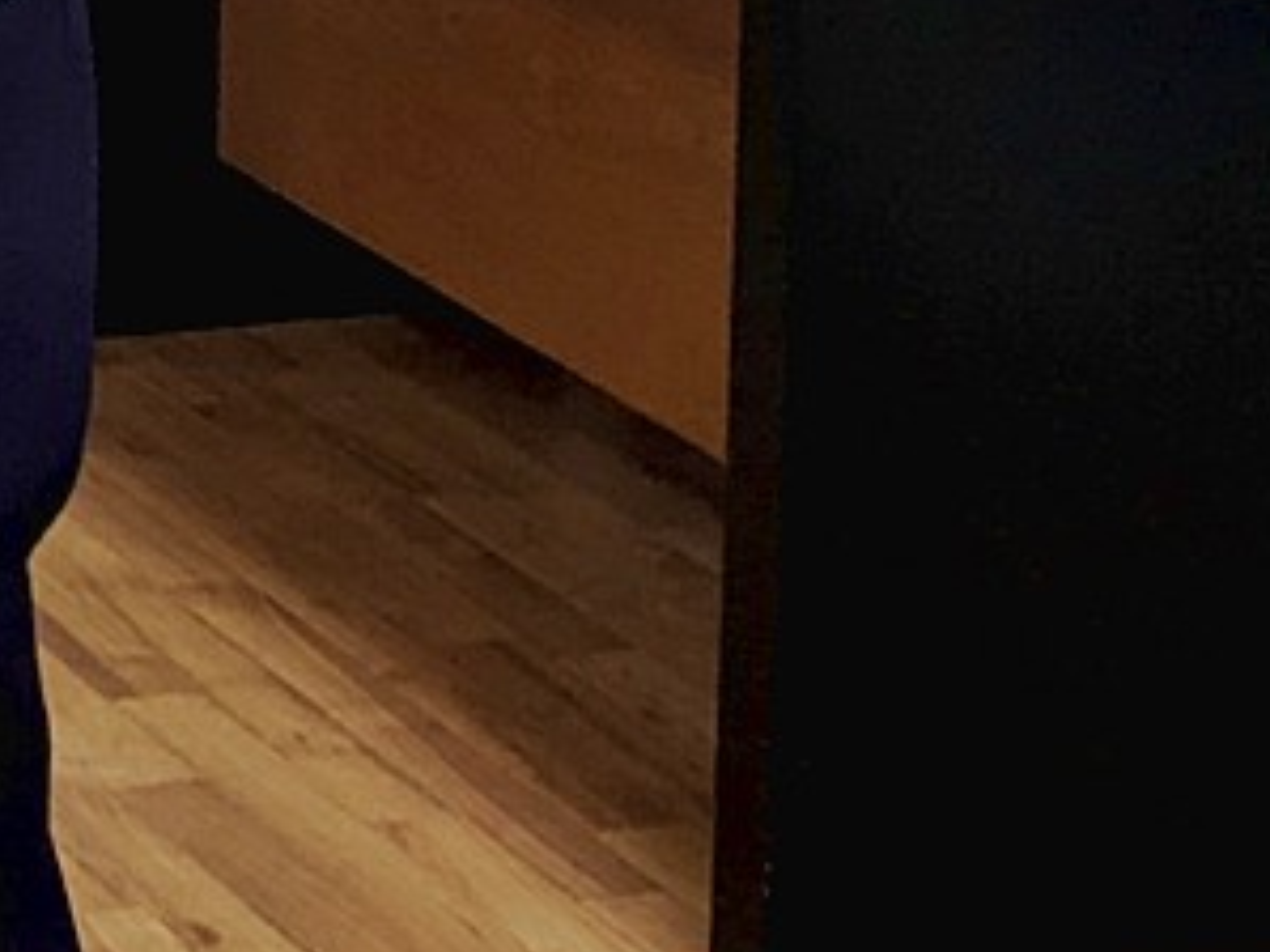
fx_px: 4768
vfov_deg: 10.3
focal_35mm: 130
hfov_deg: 12.8
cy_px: -1126
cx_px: -1461
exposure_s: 1/33.3
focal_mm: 4.38
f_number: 1.73
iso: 101
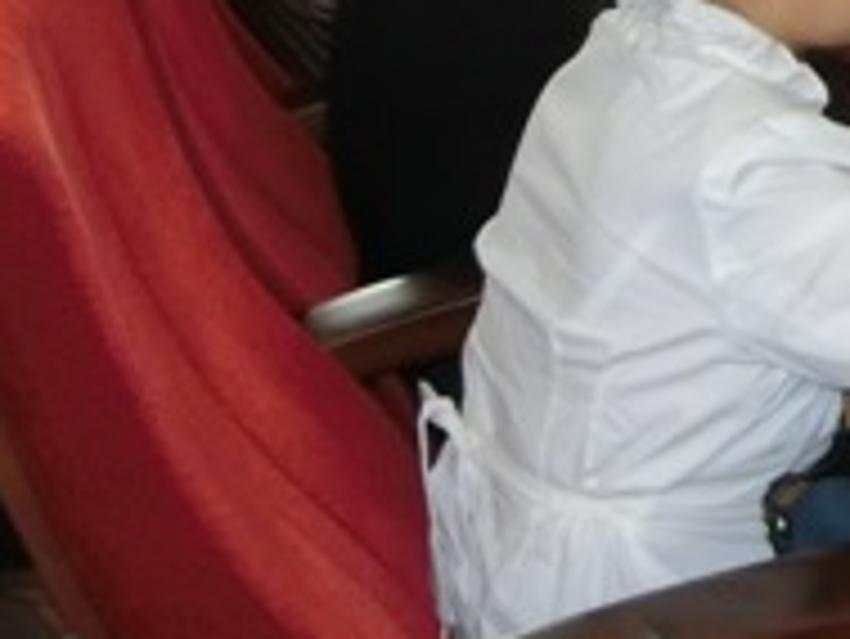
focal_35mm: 98
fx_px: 2408
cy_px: -117
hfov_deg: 19.5
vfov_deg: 14.6
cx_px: 819
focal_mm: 5.2
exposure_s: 1/30
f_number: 3.7
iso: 400
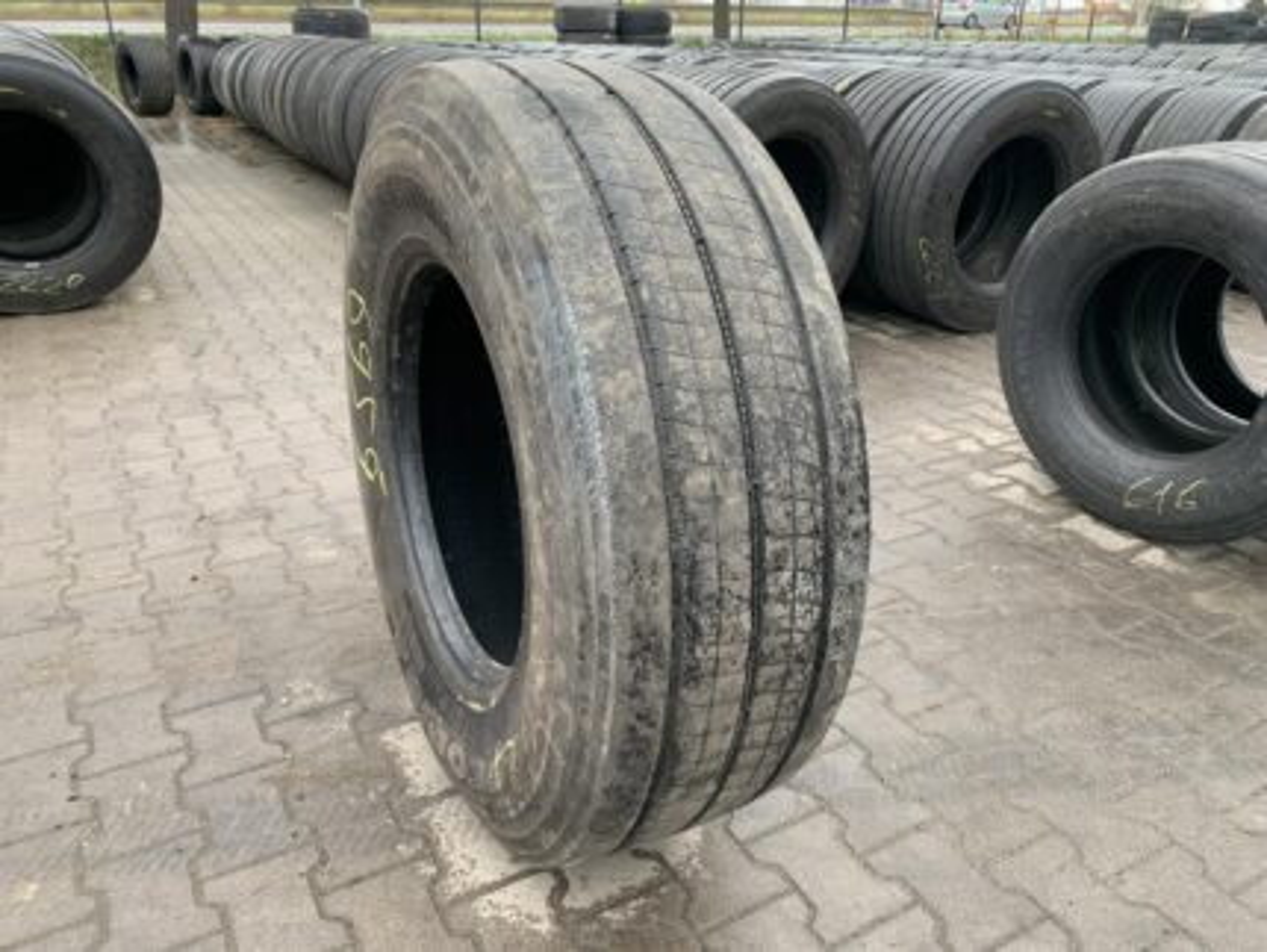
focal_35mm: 26
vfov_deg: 53.1
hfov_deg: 67.3
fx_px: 952
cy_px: 476
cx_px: 634
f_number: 1.8
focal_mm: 4.25
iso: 100
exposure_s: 1/98
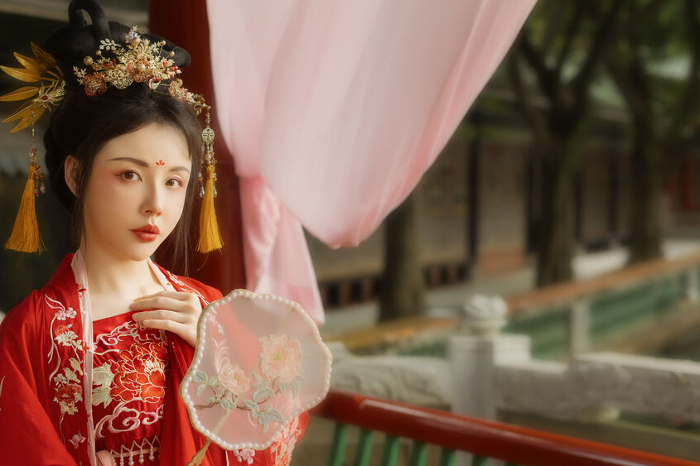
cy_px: 300
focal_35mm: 71
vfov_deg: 19.1
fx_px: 1380
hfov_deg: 28.3
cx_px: 258
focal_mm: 50
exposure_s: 1/125
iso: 100
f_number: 2.8
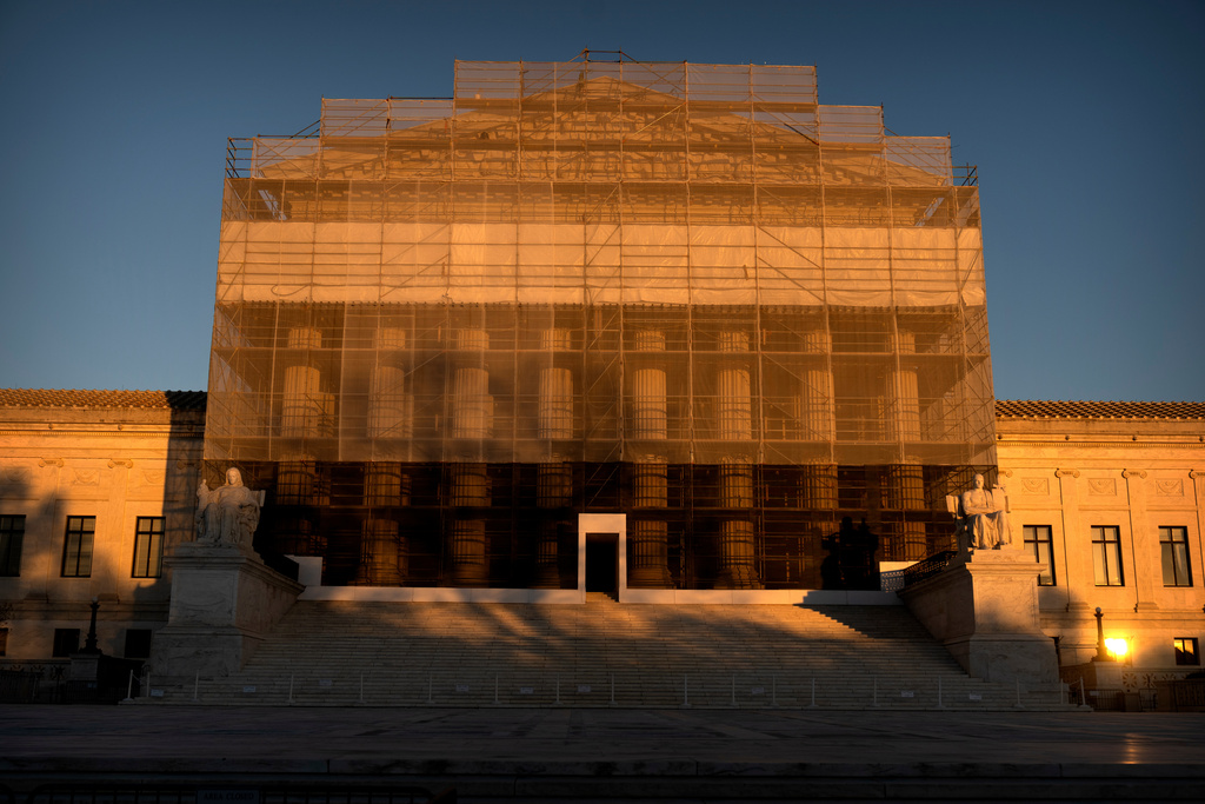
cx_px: 602
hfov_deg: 51.9
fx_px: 1239
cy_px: 402
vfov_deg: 36.0
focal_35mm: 37
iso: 200
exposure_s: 1/1600
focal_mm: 37
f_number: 3.5
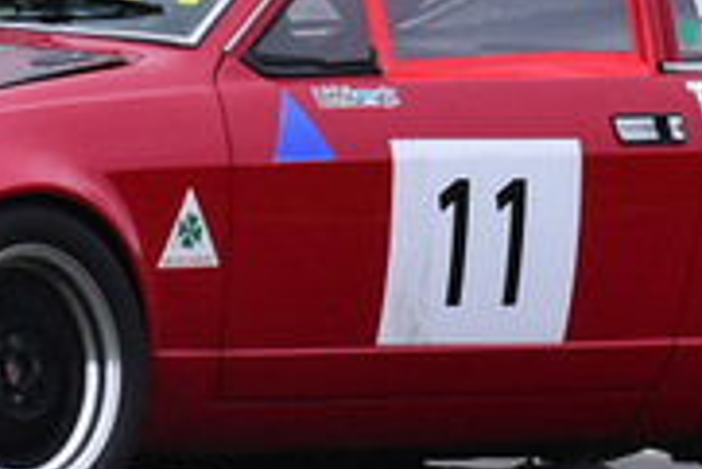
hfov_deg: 0.6
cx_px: 16
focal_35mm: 3315
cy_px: -93
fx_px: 64692
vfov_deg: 0.4
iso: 400
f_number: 11
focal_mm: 500
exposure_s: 1/160
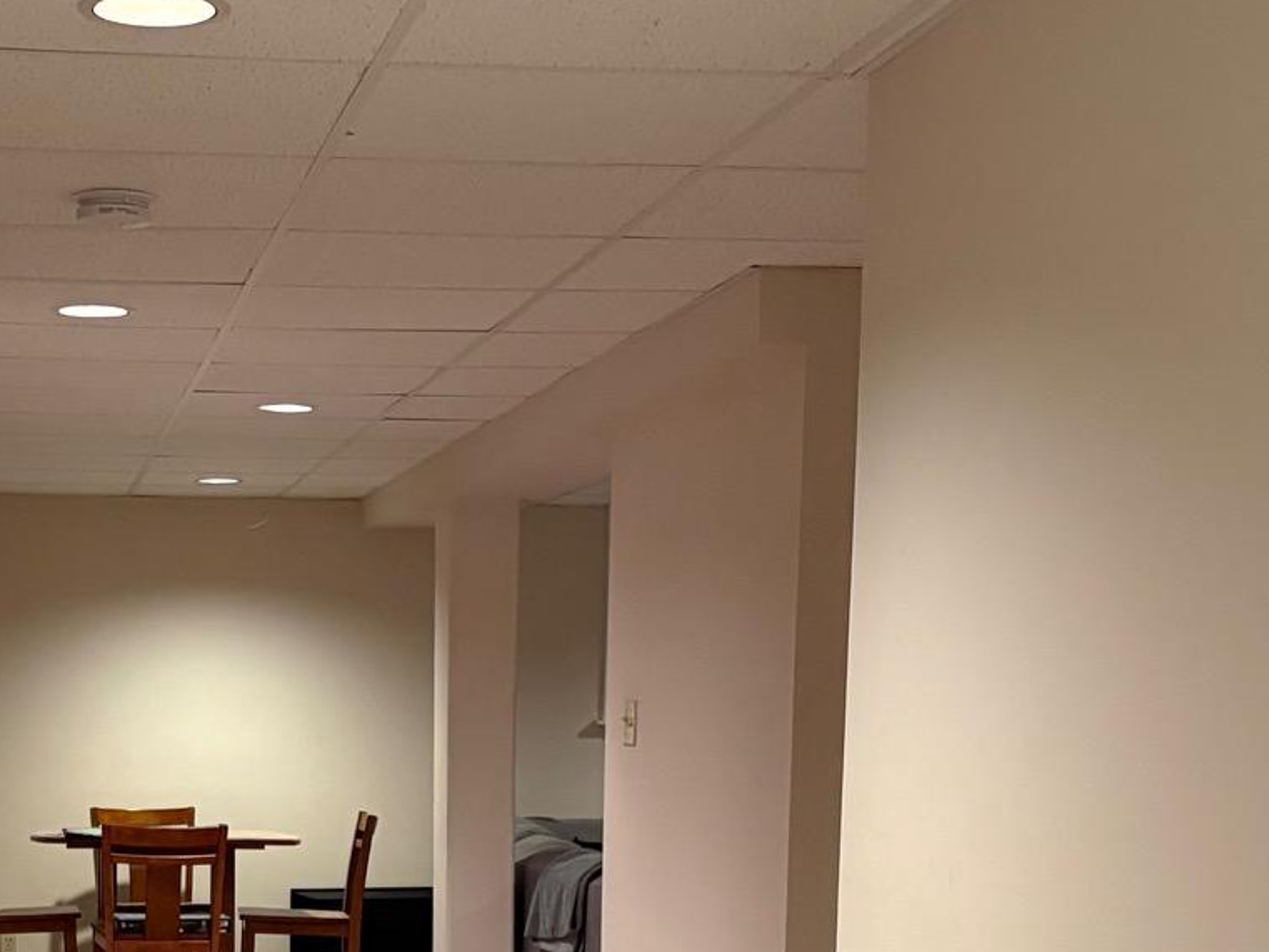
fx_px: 2567
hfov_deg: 27.3
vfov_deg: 20.2
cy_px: 1002
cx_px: 282
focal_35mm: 70
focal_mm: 5.96
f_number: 1.6
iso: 400
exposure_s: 1/60
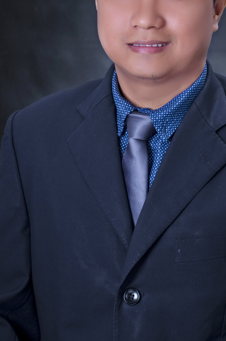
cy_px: 93
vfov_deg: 14.0
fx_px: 1381
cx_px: 156
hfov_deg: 9.3
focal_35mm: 146
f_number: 9
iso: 200
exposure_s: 1/60
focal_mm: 62
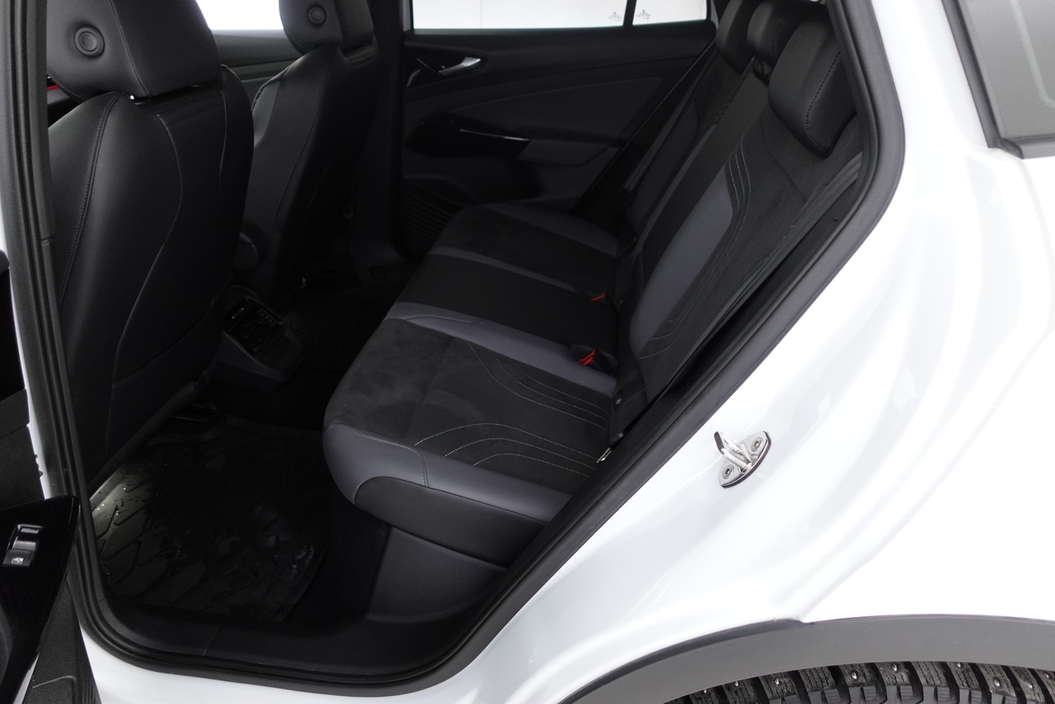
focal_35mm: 24
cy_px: 352
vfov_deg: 53.1
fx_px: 703
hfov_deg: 73.7
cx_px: 528
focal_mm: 9.4
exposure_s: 1/25
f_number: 1.8
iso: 800
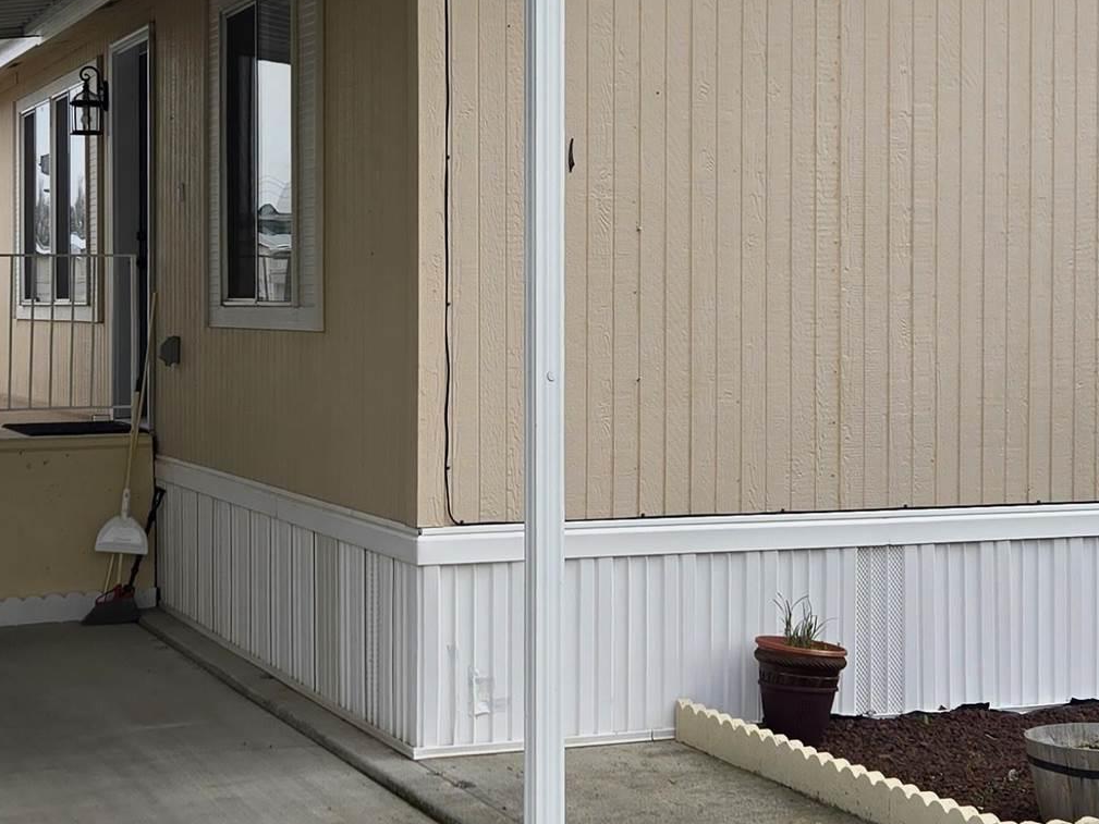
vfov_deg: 21.0
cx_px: 479
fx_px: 2223
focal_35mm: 70
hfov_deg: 27.7
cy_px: 284
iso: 25
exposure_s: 1/1501
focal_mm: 5.4
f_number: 1.8
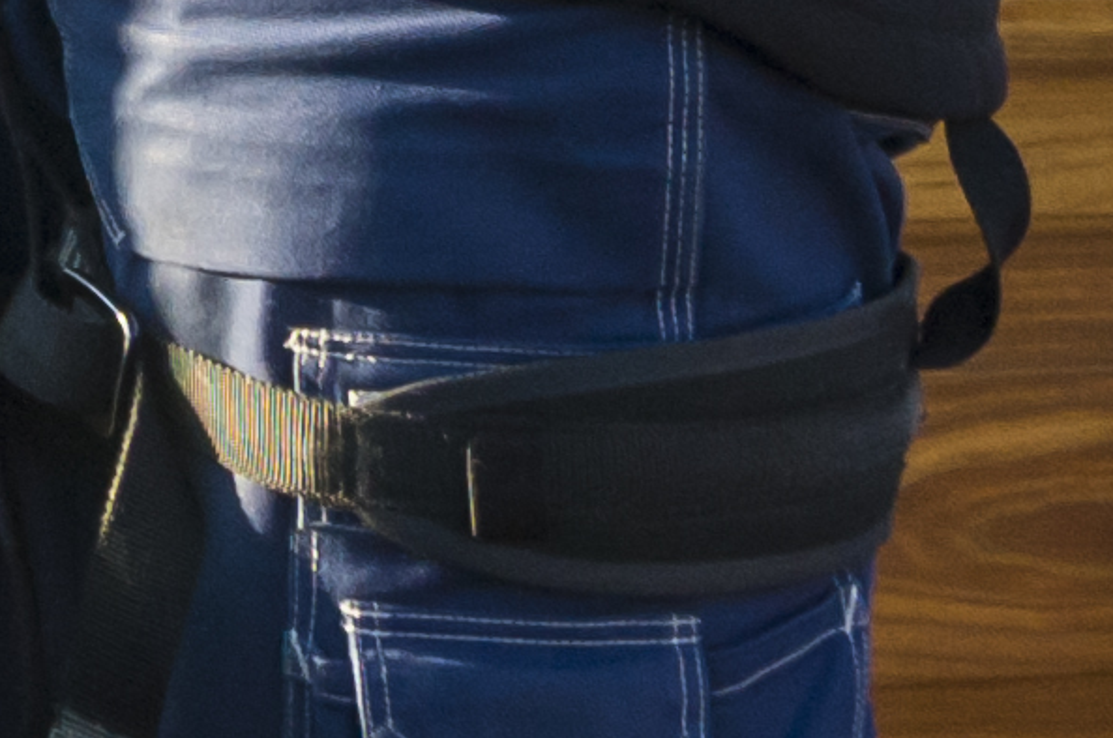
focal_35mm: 260
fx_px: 8025
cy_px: -1517
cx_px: -2344
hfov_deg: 7.0
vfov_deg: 5.0
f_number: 7.1
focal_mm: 24
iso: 250
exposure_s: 1/200
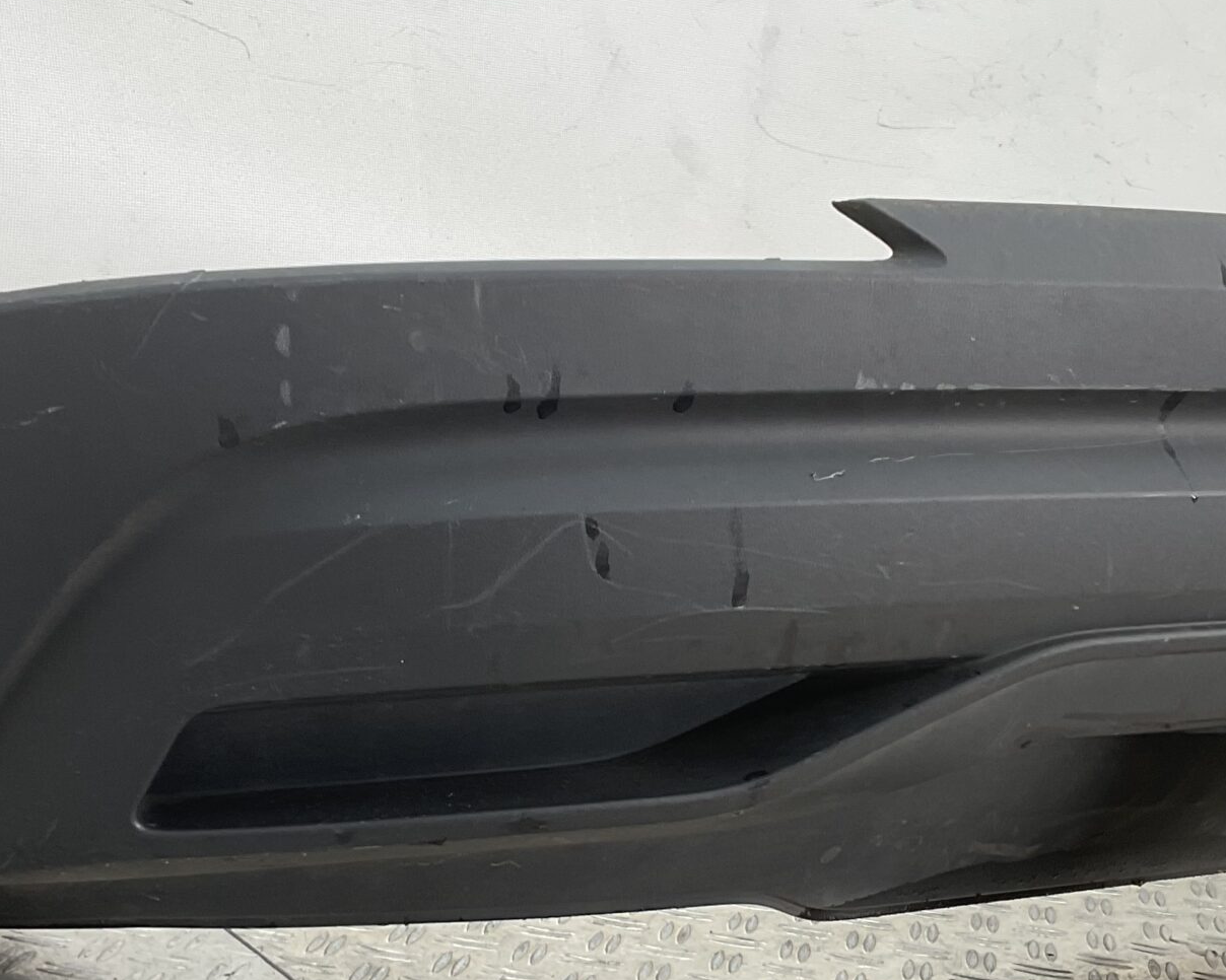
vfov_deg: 25.2
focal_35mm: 60
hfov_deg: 31.5
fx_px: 2177
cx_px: 600
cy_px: 699
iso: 25
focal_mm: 3
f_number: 1.8
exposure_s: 1/120
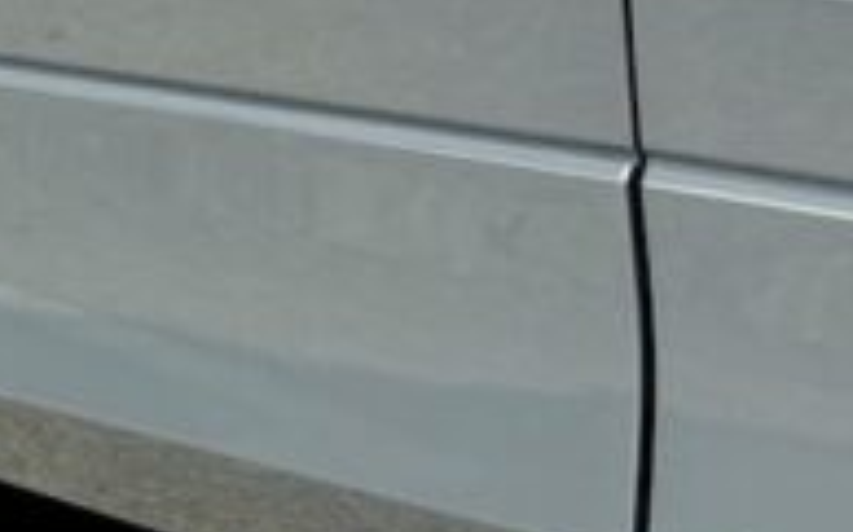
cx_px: -831
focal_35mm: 269
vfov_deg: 4.8
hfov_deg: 7.5
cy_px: -251
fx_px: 6250
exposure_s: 1/1724
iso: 64
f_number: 1.78
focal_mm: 6.76
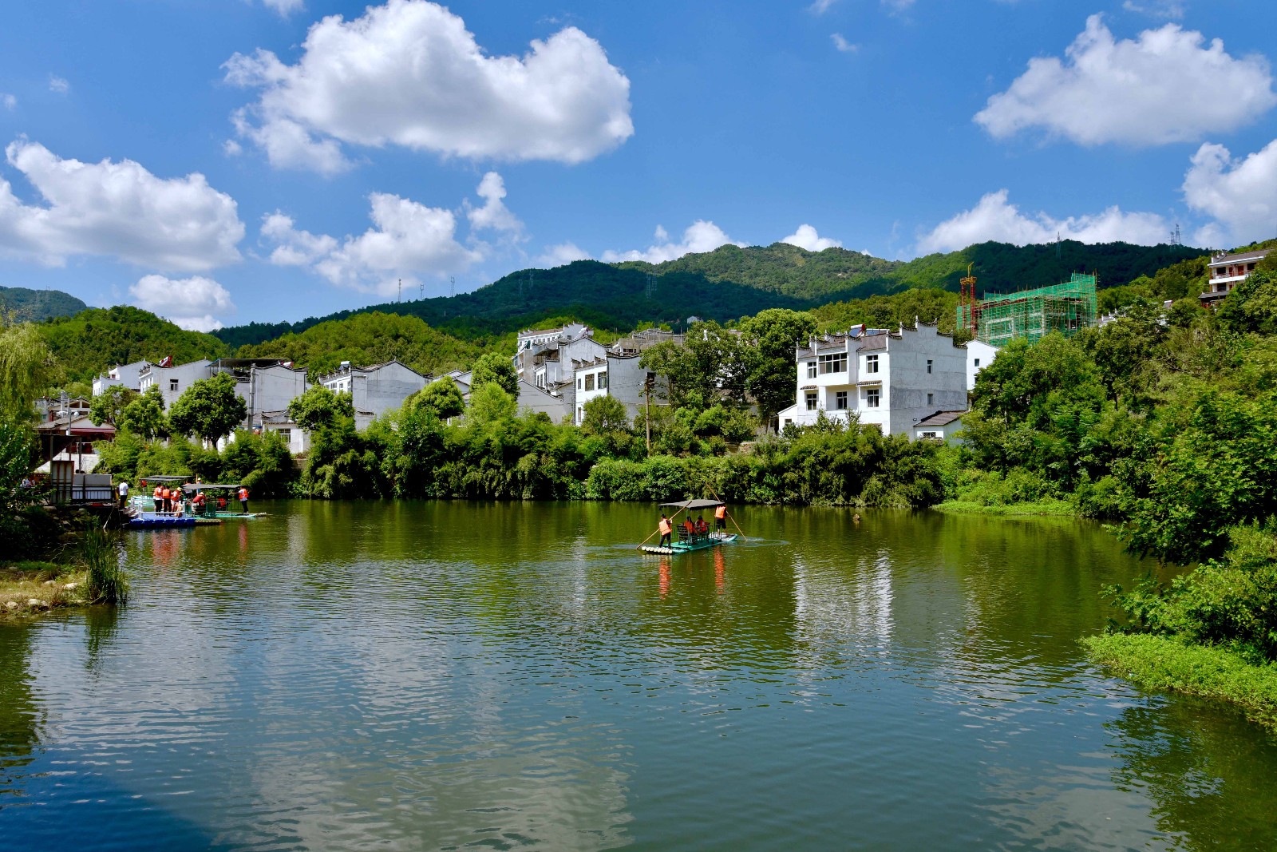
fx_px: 851
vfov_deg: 53.1
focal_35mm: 24
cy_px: 426
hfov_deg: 73.7
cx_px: 638
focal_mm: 24
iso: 200
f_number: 10
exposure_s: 1/400
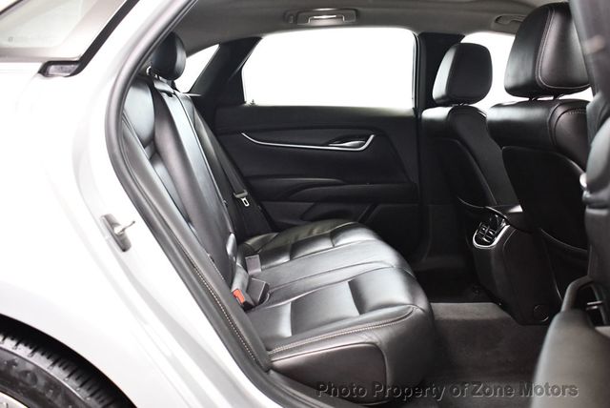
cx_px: 305
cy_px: 204
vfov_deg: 36.9
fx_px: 611
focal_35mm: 36
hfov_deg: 53.1
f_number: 3.5
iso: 3600
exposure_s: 1/60
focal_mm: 18
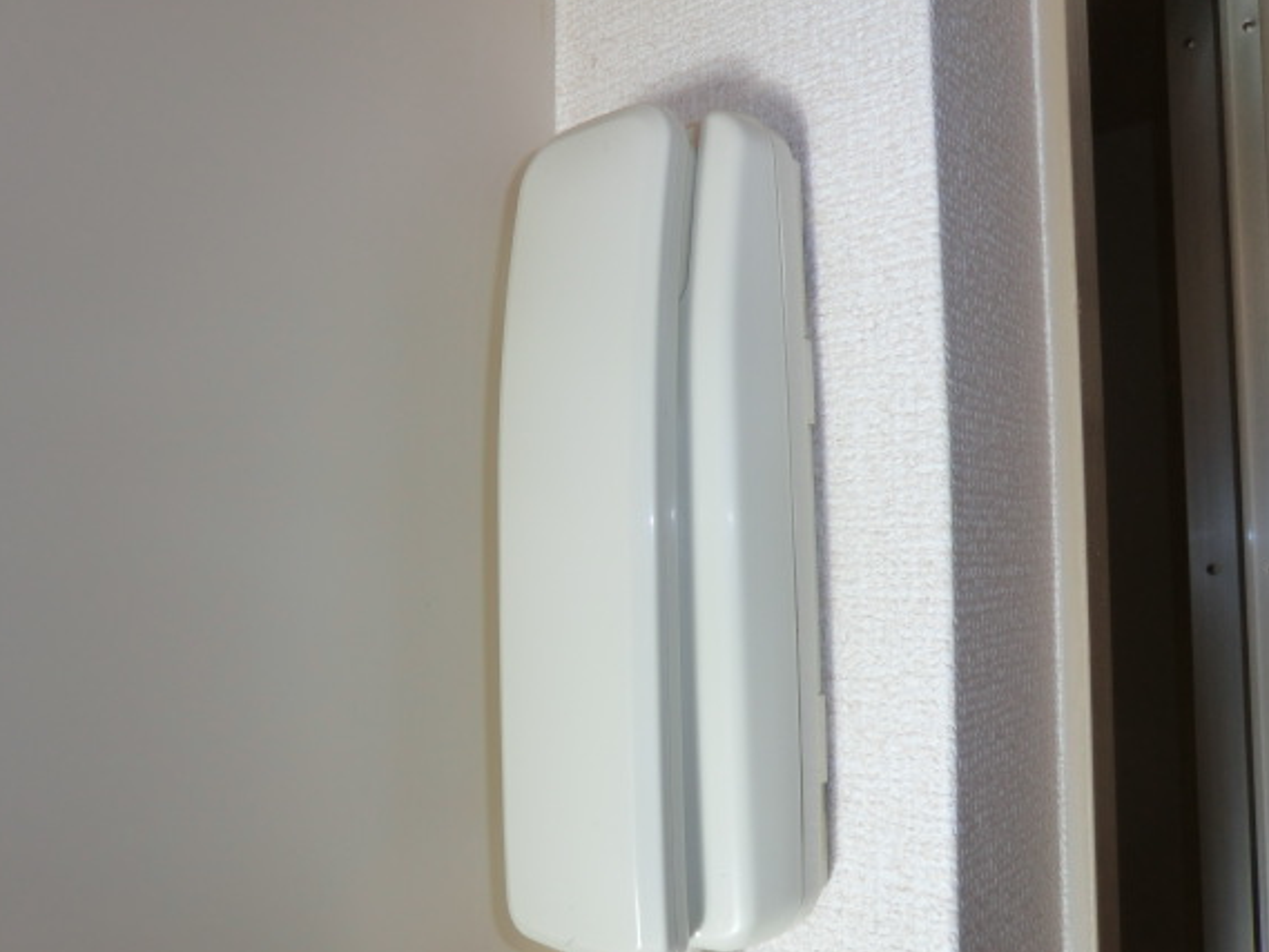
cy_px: 486
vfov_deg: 51.4
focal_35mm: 27
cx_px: 582
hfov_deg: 65.2
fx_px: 990
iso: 80
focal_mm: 4.3
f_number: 3.2
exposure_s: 1/125
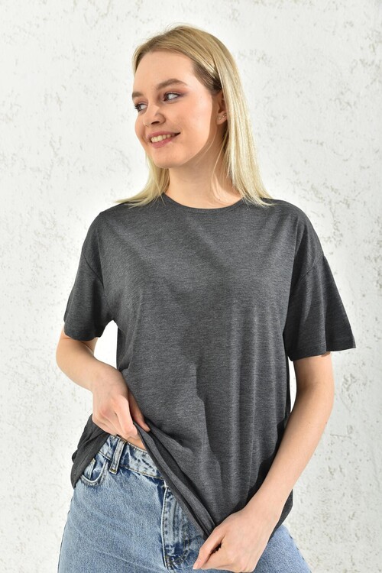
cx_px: 191
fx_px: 637
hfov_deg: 33.4
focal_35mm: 40
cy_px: 286
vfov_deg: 48.5
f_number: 7.1
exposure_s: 1/160
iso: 100
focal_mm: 40
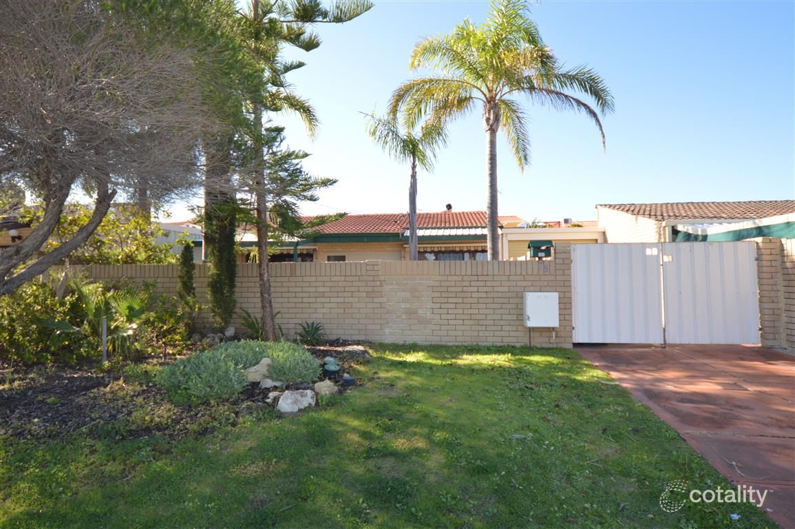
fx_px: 397
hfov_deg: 90.1
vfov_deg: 67.3
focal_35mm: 18
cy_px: 264
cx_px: 398
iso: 100
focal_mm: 12
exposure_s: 1/160
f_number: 4.5
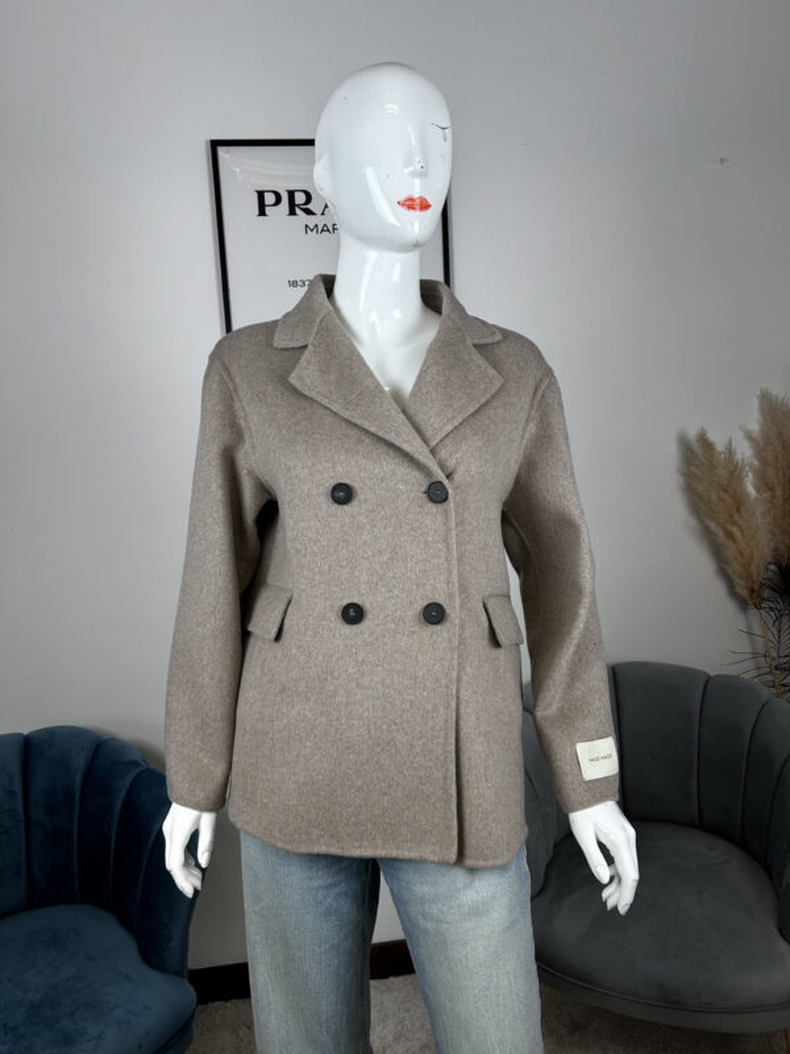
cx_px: 395
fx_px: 791
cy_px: 527
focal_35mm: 26
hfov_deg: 53.1
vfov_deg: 67.3
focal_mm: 5.7
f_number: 1.5
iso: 40
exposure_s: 1/100
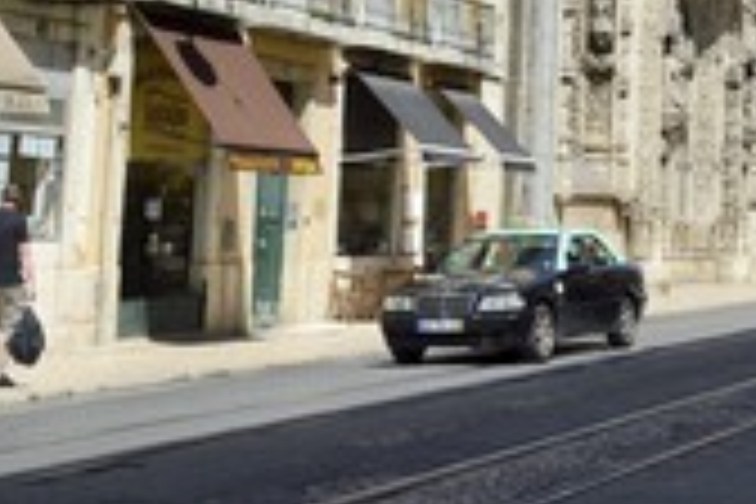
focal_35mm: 80
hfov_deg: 24.8
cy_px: -94
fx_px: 1680
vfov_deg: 16.4
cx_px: 634
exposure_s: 1/250
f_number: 13
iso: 200
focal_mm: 32
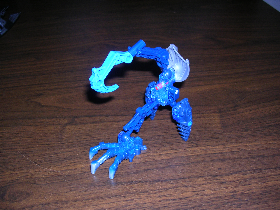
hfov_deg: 49.0
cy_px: 105
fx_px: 307
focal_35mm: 38
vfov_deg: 37.7
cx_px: 140
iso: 50
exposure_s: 1/60.1
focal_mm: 5.8
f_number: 2.8
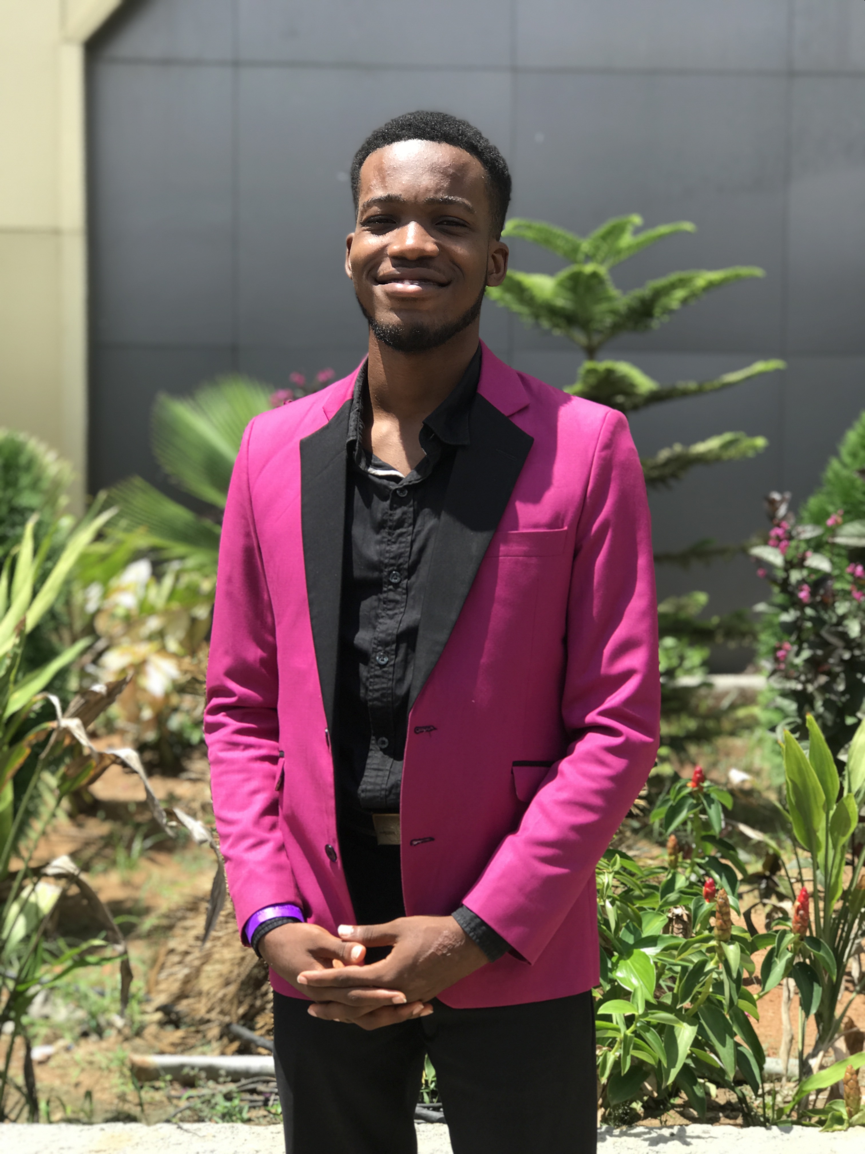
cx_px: 432
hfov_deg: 25.7
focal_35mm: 57
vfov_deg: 33.8
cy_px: 577
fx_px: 1899
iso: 20
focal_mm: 6.6
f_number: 2.8
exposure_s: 1/306
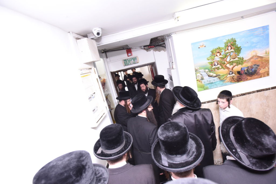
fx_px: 130
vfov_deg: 70.5
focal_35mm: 17
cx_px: 138
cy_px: 92
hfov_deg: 93.3
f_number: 5
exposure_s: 1/125
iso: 1600
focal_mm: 17
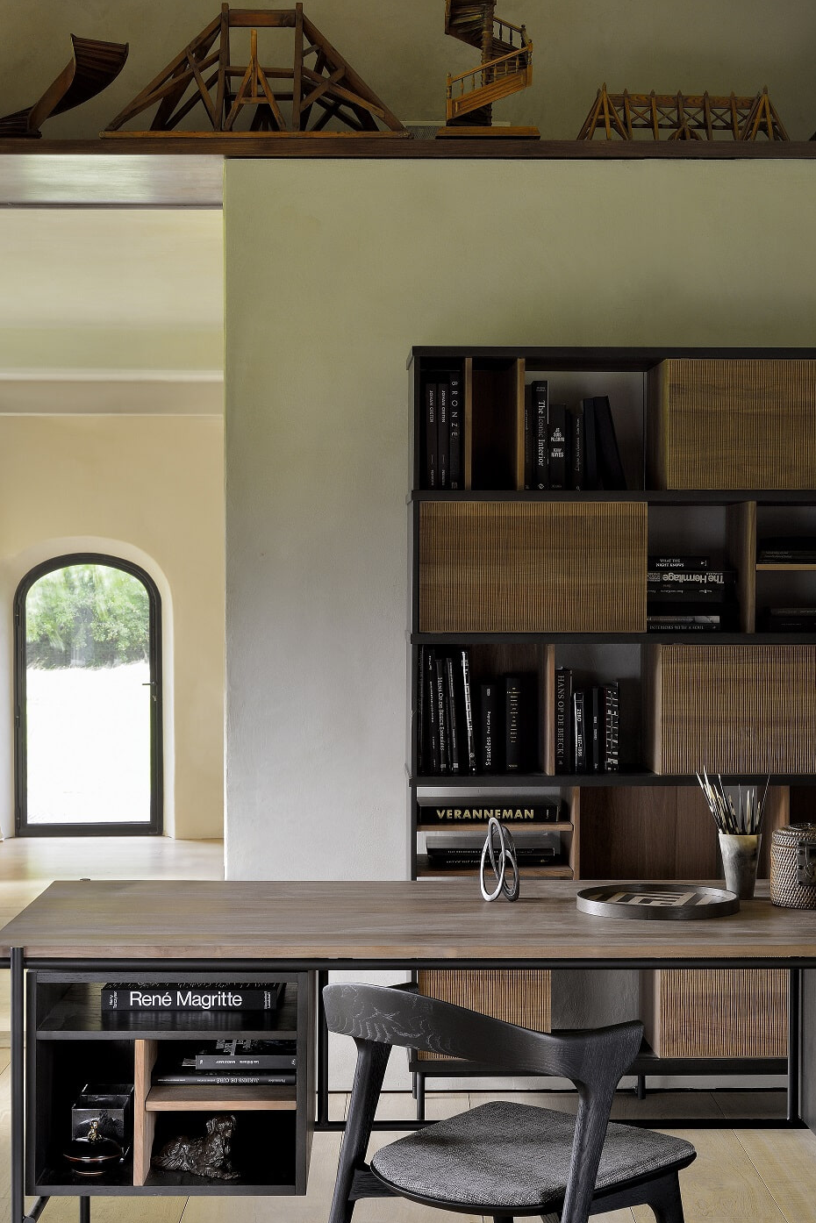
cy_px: 749
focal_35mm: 66
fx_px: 2243
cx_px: 462
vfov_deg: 30.4
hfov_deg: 20.6
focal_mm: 50
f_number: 16
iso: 160
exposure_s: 6
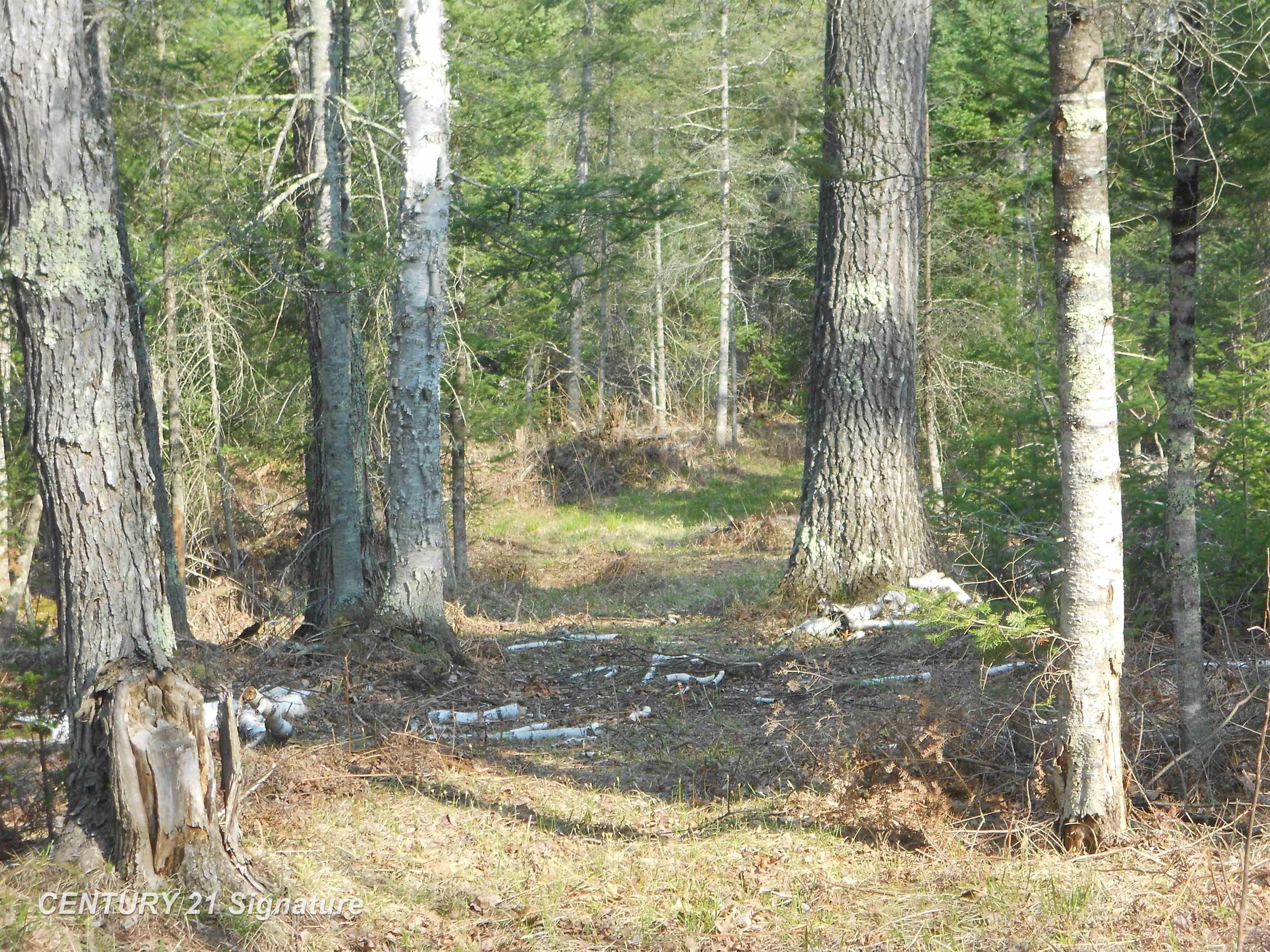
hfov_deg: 22.8
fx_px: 3155
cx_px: 635
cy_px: 476
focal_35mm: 86
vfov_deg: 17.2
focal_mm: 15.4
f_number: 6.3
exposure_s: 1/60
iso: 80
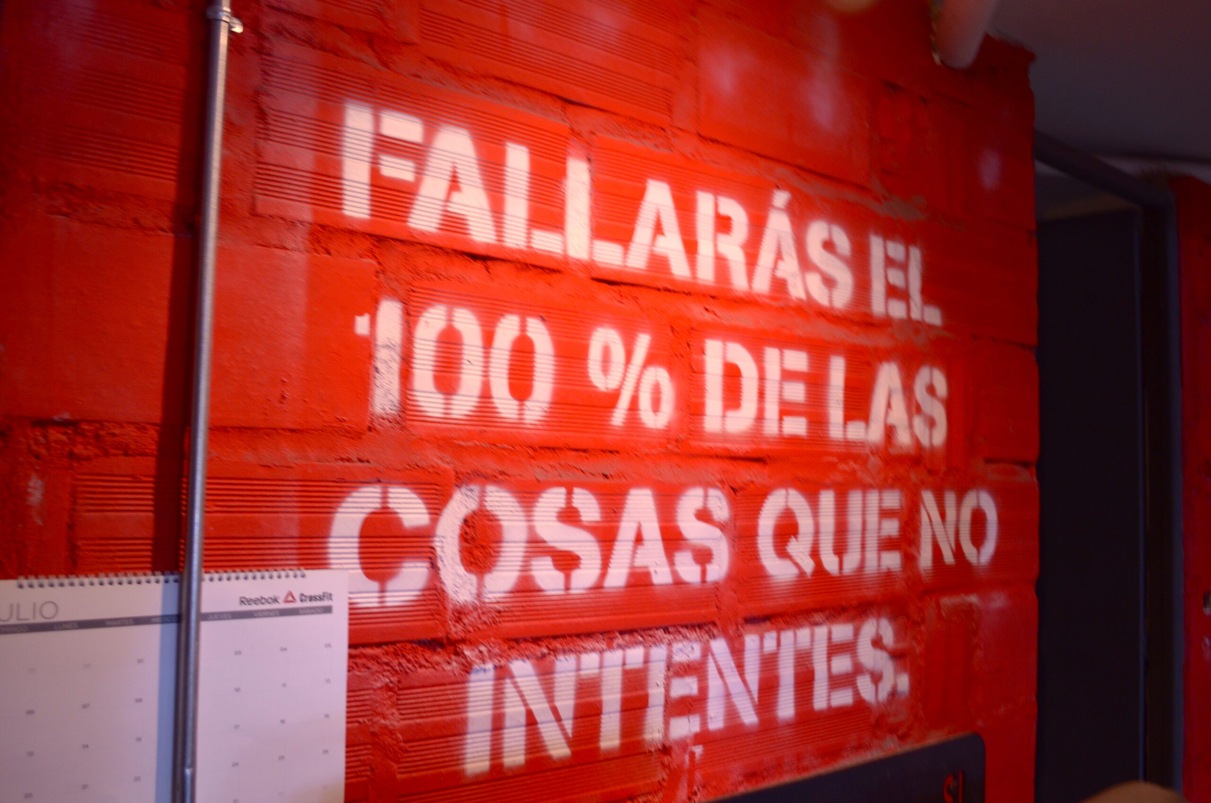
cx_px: 606
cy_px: 402
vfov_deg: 39.8
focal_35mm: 33
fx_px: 1108
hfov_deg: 57.3
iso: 500
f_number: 3.8
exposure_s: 1/10
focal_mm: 22
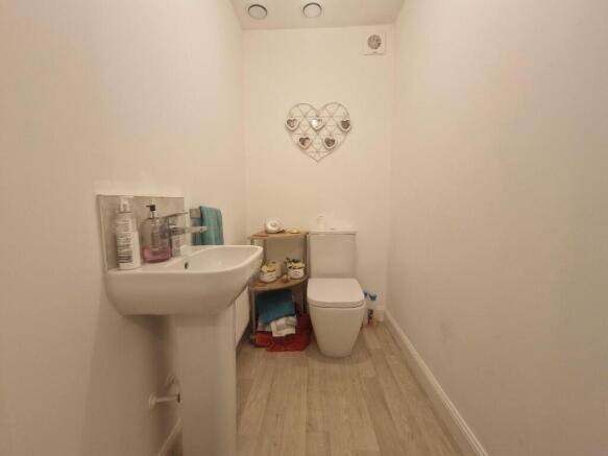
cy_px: 228
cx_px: 304
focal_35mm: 13
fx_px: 228
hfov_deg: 106.2
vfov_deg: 89.9
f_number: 2.2
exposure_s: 1/50
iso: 100
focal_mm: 2.2
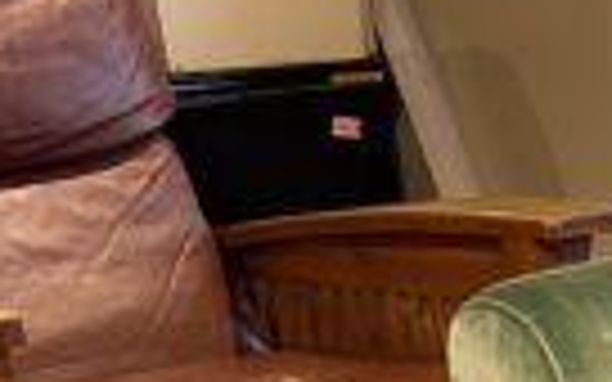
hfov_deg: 17.1
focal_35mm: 101
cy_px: 492
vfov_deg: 12.6
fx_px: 1685
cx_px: 1084
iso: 100
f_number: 1.8
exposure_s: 1/60
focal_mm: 4.25
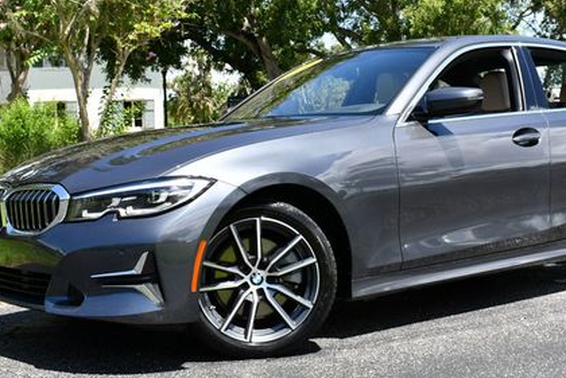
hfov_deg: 31.3
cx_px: 348
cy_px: 126
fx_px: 1007
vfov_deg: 21.2
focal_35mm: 64
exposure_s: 1/250
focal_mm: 21
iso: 160
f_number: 8
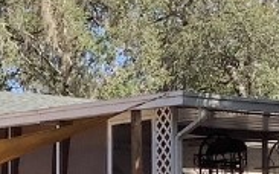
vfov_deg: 7.0
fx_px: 1398
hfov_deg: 11.3
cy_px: 301
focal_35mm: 184
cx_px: 24
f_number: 2.4
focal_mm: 3.3
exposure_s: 1/282
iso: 25
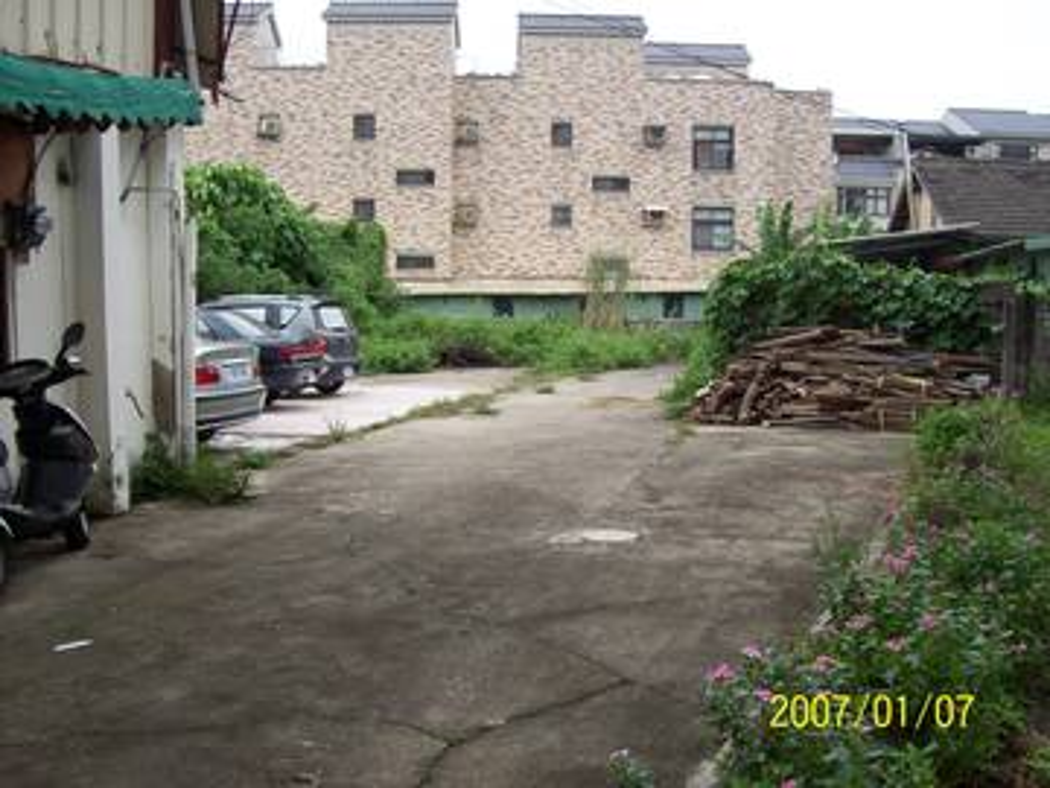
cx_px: 525
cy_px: 394
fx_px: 1092
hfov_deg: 51.4
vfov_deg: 39.7
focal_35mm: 36
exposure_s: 1/312
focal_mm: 6
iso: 80
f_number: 4.8
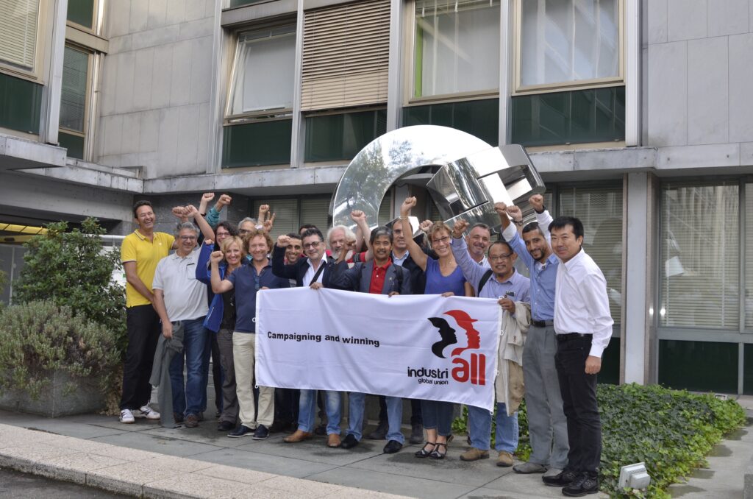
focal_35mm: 36
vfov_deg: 36.7
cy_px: 250
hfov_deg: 53.2
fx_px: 751
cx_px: 376
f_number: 5.6
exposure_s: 1/250
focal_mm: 24
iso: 400
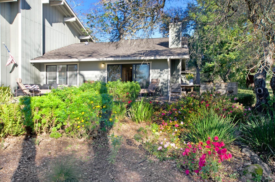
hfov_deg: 62.0
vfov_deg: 43.4
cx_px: 138
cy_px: 91
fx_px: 229
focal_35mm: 30
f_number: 8
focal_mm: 20
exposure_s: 1/100
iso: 100
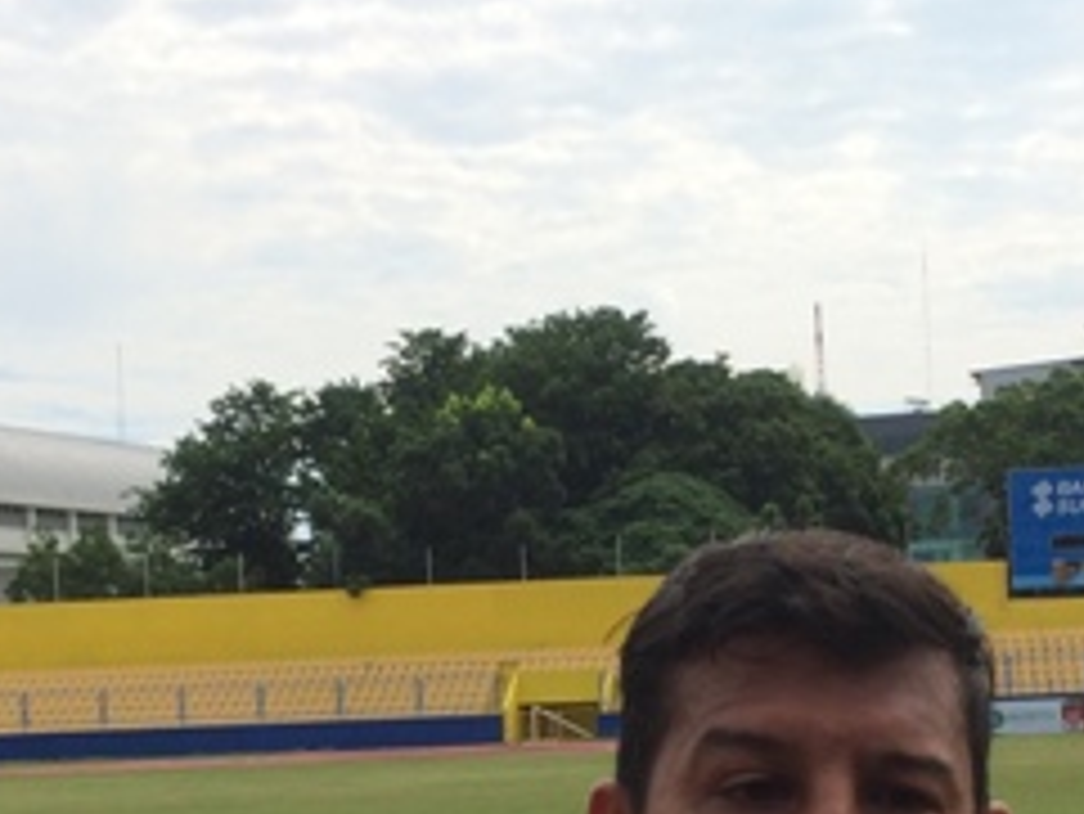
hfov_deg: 25.2
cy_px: 715
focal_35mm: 77
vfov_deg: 18.9
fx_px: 2412
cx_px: 751
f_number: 2.2
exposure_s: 1/2283
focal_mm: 4.15
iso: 32
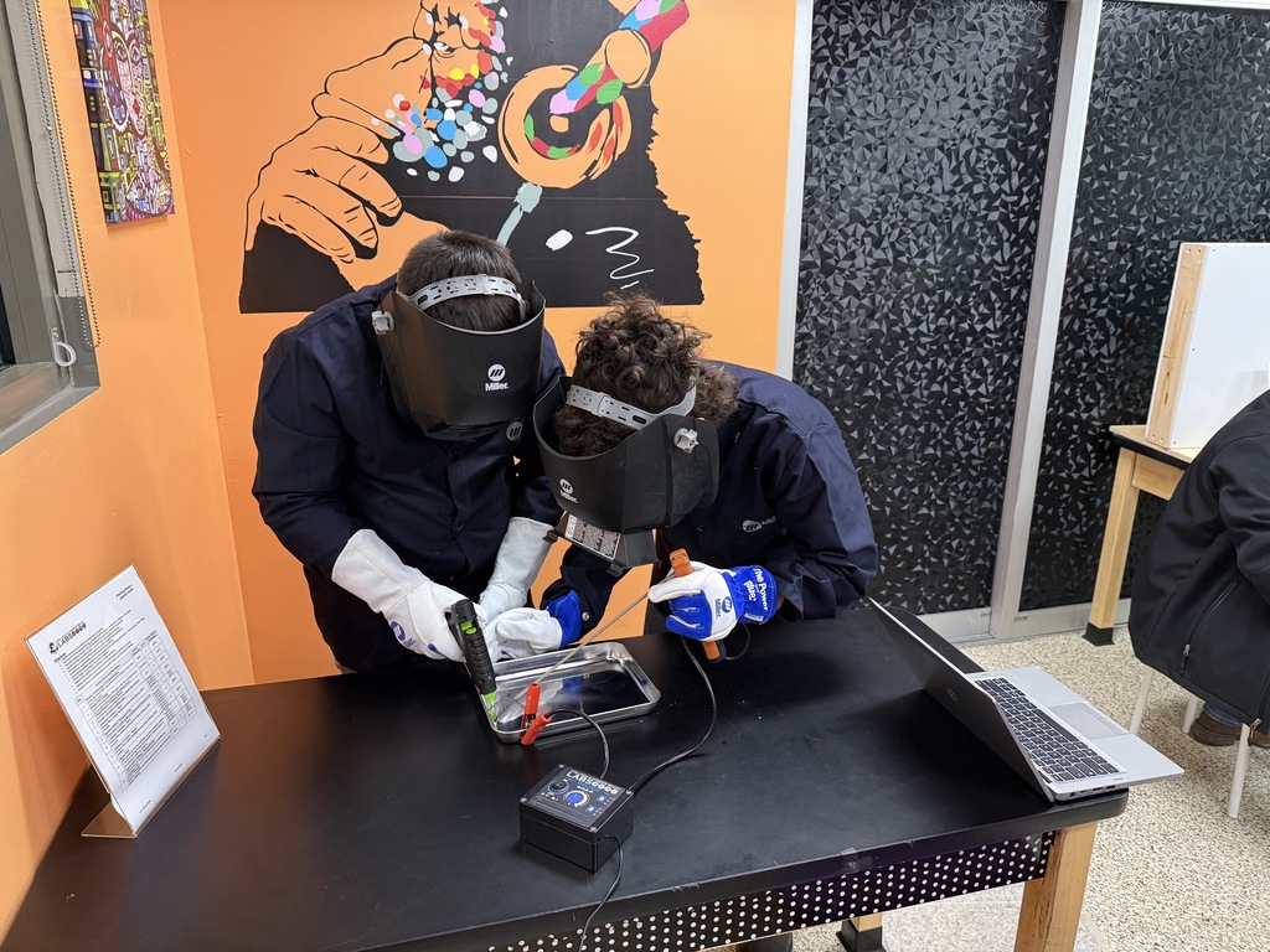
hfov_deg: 71.6
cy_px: 476
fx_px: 881
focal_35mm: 24
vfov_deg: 56.8
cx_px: 635
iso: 320
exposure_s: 1/60
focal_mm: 6.76
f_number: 1.78
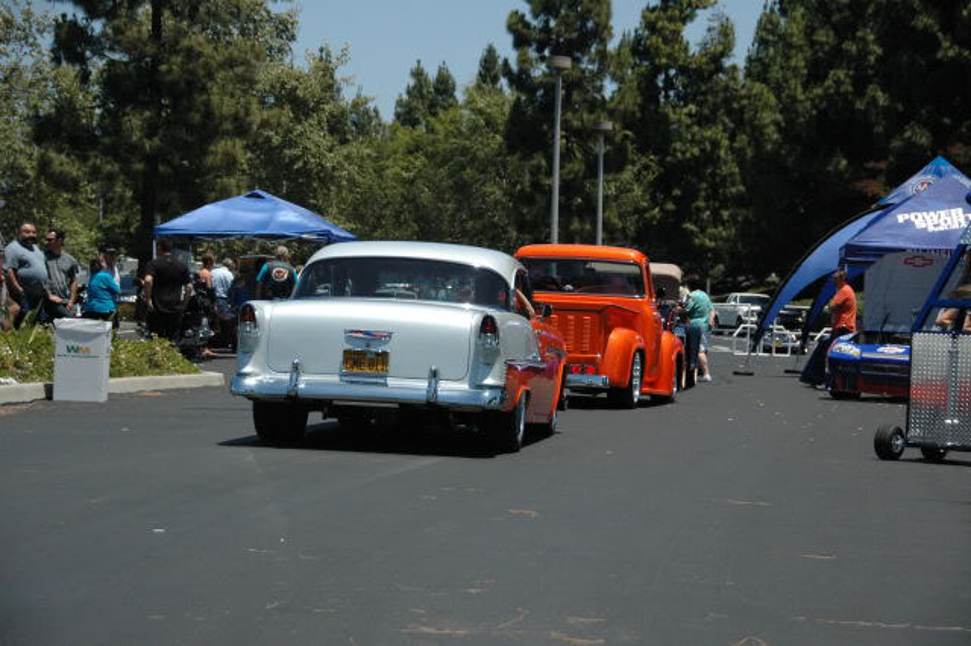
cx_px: 486
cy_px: 323
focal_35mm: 98
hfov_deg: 20.9
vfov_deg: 14.0
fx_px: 2628
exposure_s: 1/5000
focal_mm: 65
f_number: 5
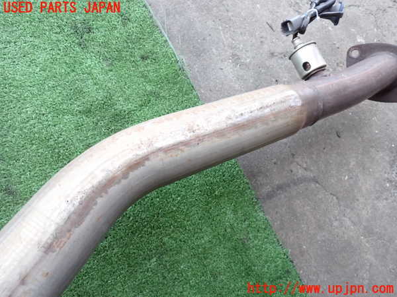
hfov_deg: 69.4
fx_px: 287
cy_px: 148
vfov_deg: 54.9
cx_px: 198
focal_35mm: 25
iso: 1250
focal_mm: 4.5
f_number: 8
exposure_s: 1/100
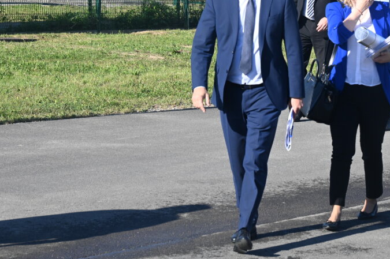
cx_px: 259
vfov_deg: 10.6
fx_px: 1396
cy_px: 77
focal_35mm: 129
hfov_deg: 15.9
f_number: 8
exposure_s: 1/1000
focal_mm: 85
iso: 640
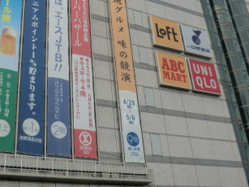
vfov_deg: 28.6
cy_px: 42
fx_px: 360
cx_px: 106
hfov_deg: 38.1
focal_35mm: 50
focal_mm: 4.3
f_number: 3.2
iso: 80
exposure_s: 1/400
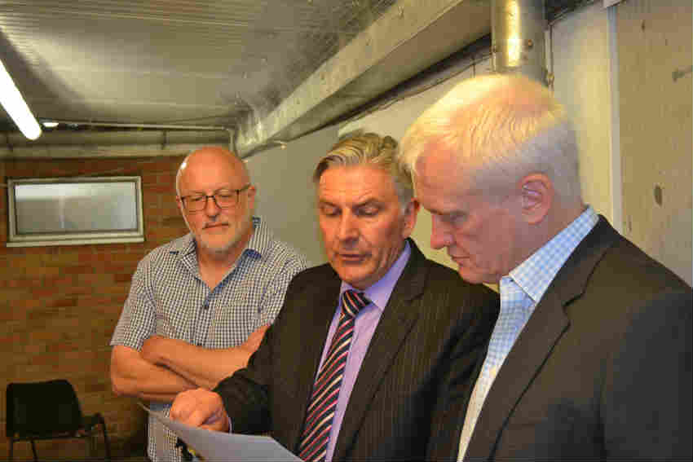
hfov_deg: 46.4
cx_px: 346
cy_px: 231
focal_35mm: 42
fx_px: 809
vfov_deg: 31.9
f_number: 4.5
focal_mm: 28
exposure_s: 1/60
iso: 1250
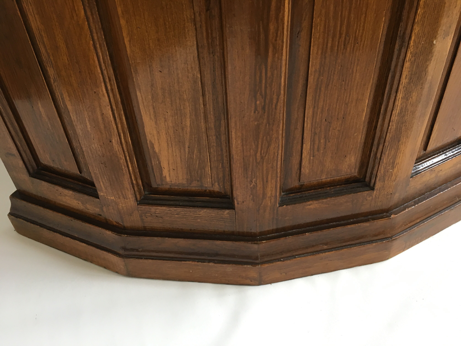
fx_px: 386
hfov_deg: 61.7
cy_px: 173
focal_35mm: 29
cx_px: 230
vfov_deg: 48.2
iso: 100
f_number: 2.2
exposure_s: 1/33
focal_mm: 4.15
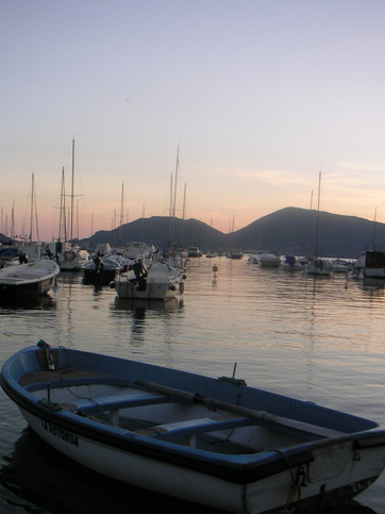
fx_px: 697
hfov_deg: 30.8
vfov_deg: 40.3
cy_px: 307
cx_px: 173
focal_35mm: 47
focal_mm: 5.7
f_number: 2.8
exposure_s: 1/180
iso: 50
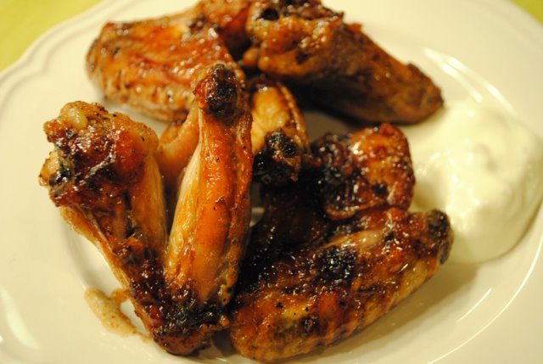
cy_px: 182
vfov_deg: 28.2
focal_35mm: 48
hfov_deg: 41.1
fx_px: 725
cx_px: 272
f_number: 4.8
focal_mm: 32
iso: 1000
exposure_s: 1/30
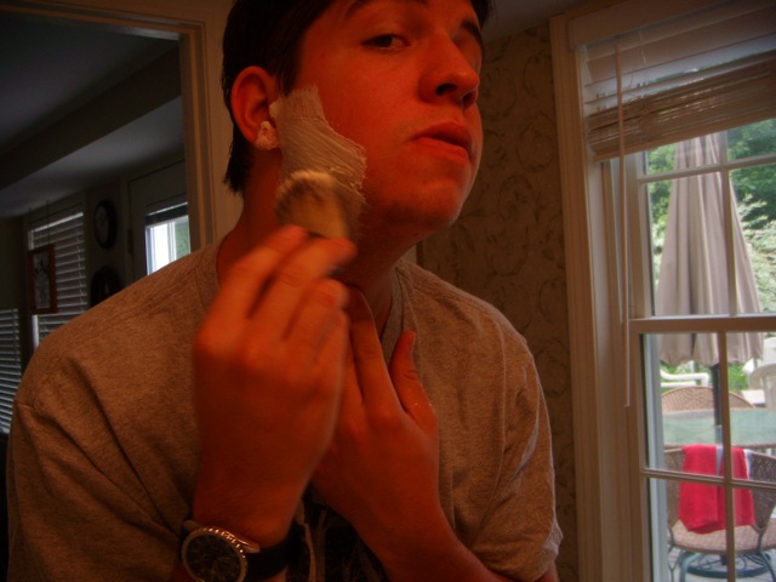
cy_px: 291
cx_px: 388
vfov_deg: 37.7
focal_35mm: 38
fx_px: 852
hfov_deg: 49.0
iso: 64
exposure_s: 1/67.6
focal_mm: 6.4
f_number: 3.5
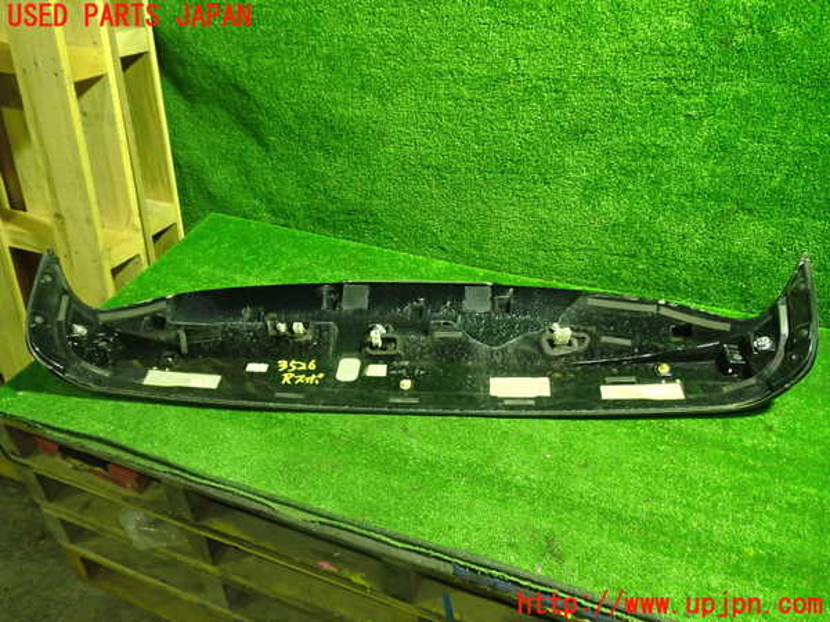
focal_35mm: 30
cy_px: 311
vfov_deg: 46.8
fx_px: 719
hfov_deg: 60.0
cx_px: 415
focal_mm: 5.4
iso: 640
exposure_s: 1/30
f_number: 2.3
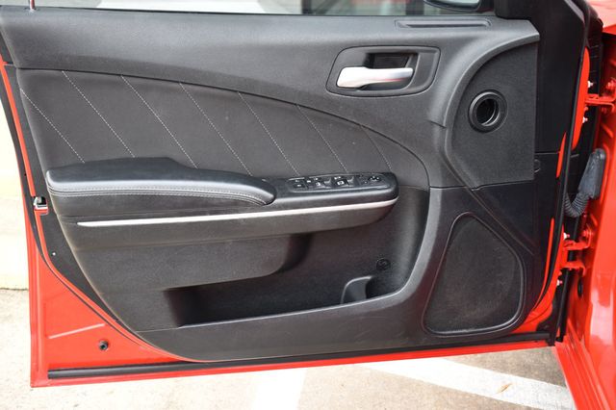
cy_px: 205
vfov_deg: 31.9
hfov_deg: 46.4
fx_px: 718
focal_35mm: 42
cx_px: 308
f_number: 4.5
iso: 400
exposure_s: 1/80
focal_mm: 28
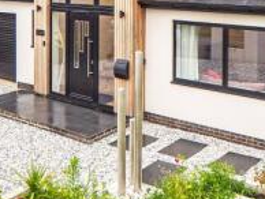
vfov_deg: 25.4
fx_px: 414
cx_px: 130
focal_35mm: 54
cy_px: -10
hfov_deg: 35.5
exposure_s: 1/640
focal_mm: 9
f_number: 9
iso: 400
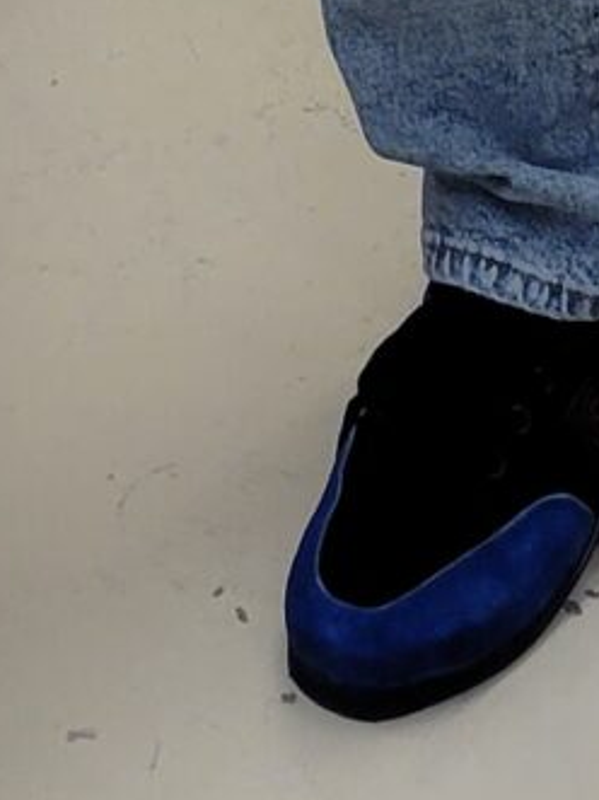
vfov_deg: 7.6
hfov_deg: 7.4
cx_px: 164
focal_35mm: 201
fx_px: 4641
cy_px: -2117
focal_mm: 5.4
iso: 100
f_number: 1.8
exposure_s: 1/120
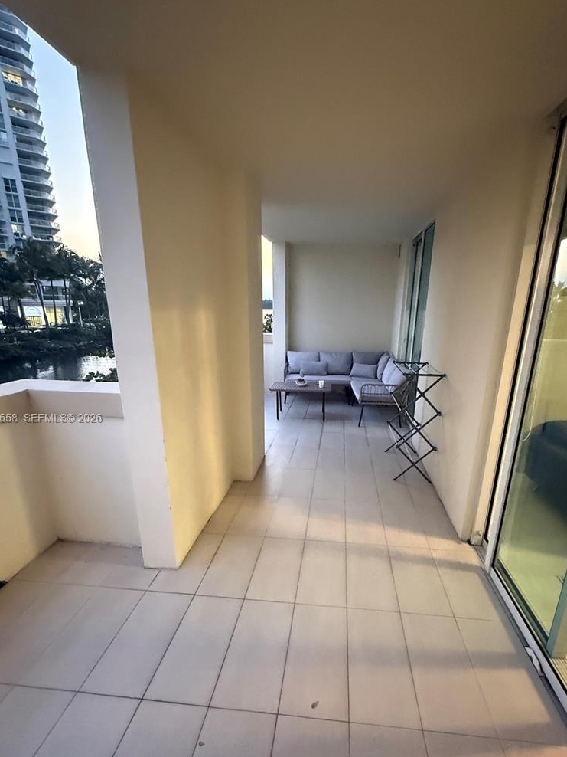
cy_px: 419
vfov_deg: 90.7
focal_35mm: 17
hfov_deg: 74.6
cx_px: 305
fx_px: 371
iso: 1000
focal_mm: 2.22
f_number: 2.2
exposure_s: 1/40
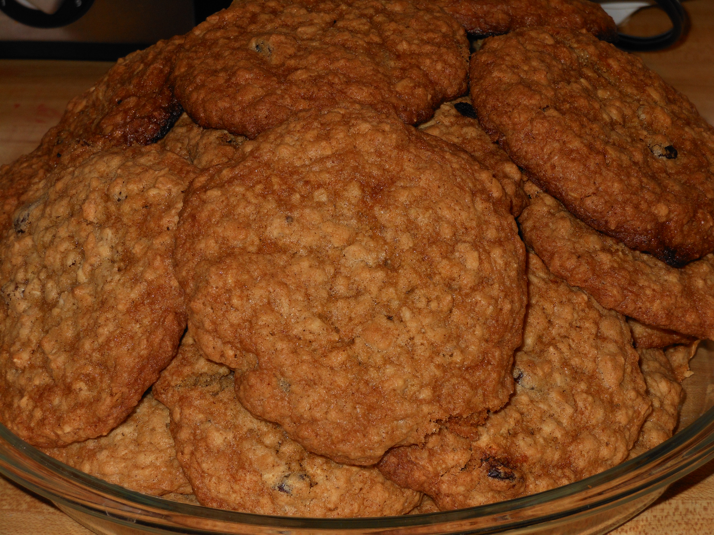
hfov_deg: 19.3
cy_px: 268
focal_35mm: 102
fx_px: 2104
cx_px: 357
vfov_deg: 14.5
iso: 100
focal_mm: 18.3
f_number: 5.4
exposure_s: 1/60
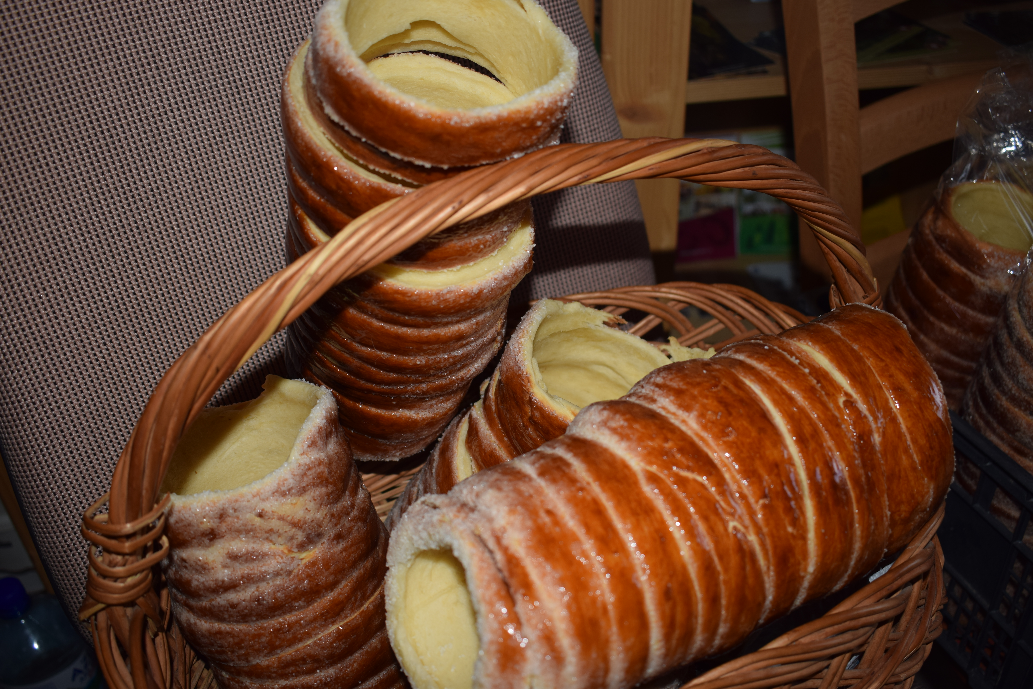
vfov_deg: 38.4
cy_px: 344
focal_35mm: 34
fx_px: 990
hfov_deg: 55.1
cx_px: 516
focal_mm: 23
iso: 100
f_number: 3.8
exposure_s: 1/200
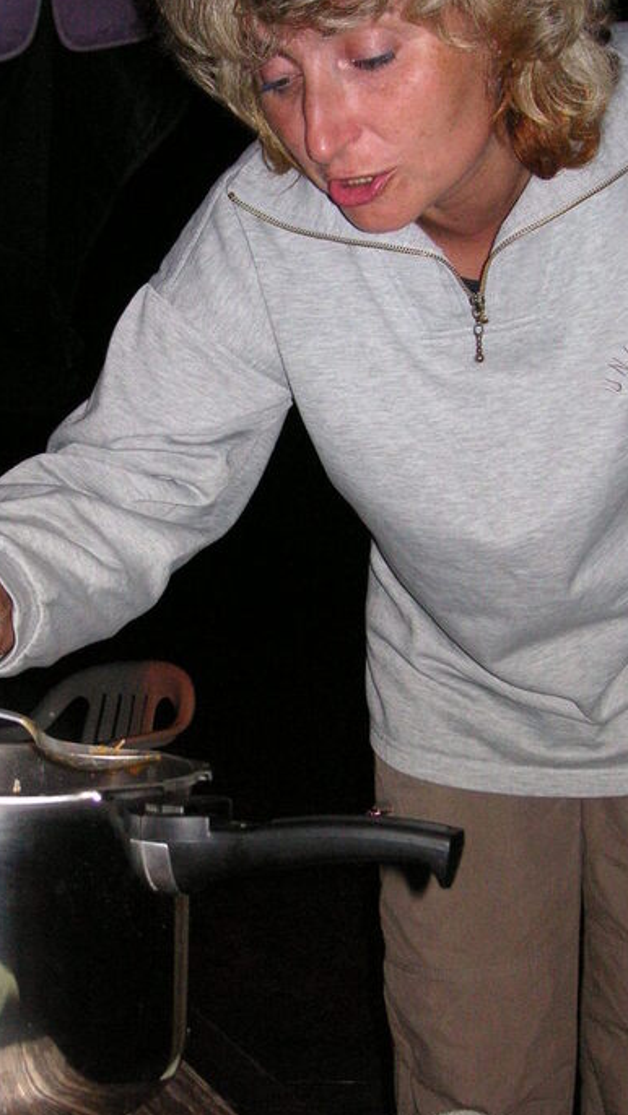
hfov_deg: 25.4
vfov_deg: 43.7
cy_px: 579
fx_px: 1391
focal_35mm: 47
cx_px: 234
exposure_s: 1/45
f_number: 2.8
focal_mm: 6.1
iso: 160
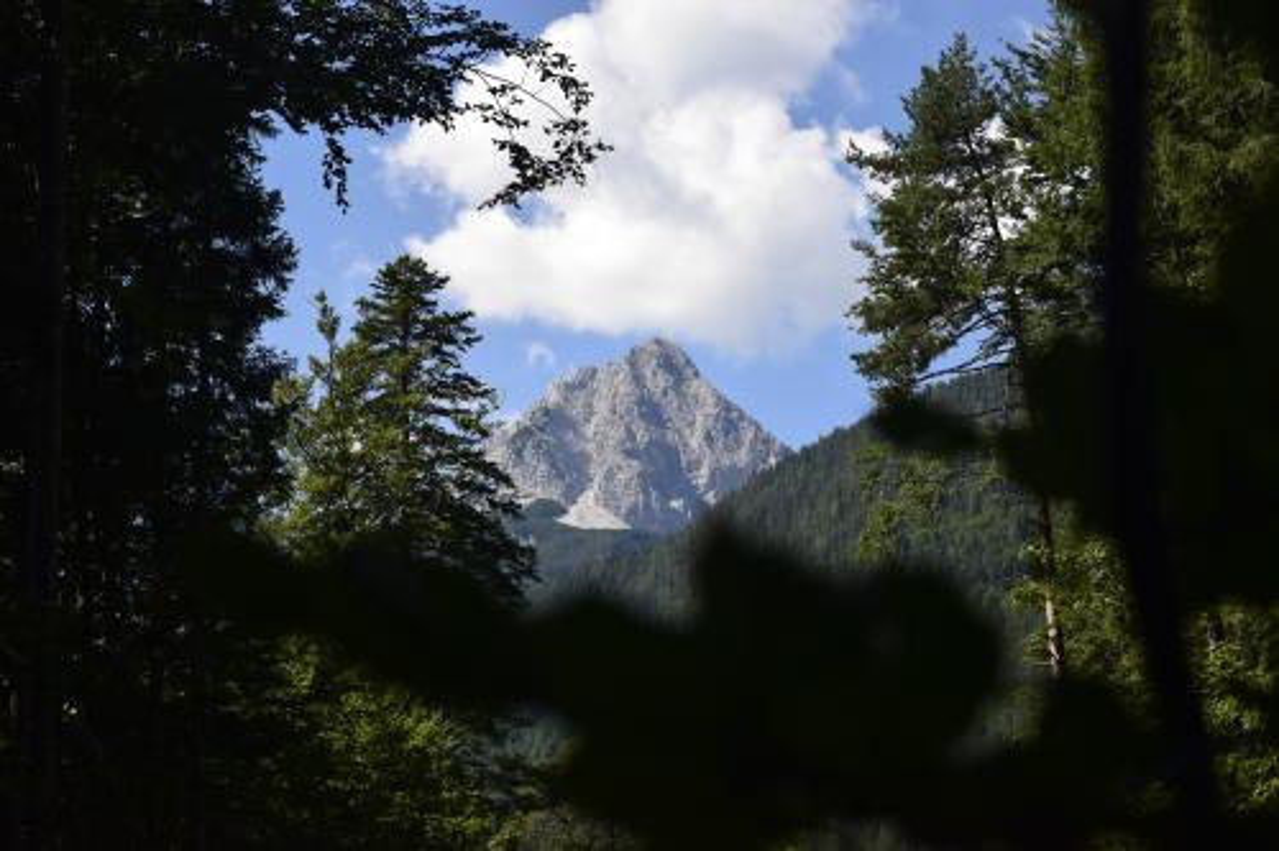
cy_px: 426
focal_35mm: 78
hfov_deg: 26.0
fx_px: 2770
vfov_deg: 17.5
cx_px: 640
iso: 800
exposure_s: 1/4000
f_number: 5.6
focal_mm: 52
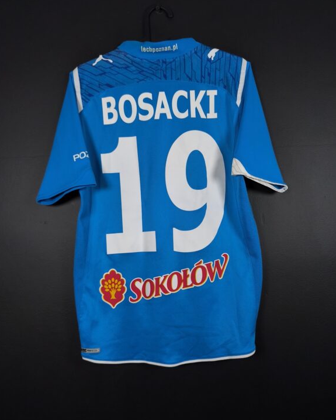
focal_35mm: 25
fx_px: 311
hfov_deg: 56.8
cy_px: 230
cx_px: 162
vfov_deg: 67.9
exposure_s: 1/160
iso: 400
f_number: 1.6
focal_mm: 6.57
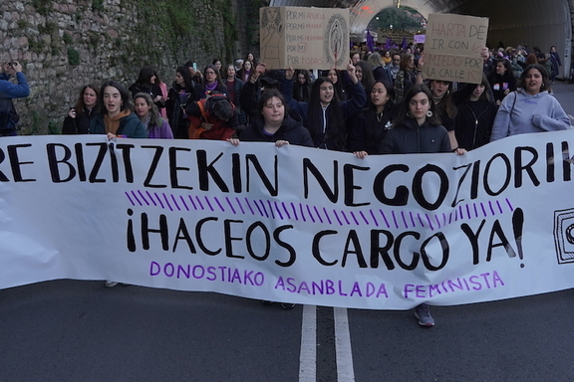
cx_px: 315
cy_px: 171
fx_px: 622
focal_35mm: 39
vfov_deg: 34.2
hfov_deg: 49.5
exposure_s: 1/200
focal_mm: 24
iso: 640
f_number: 4
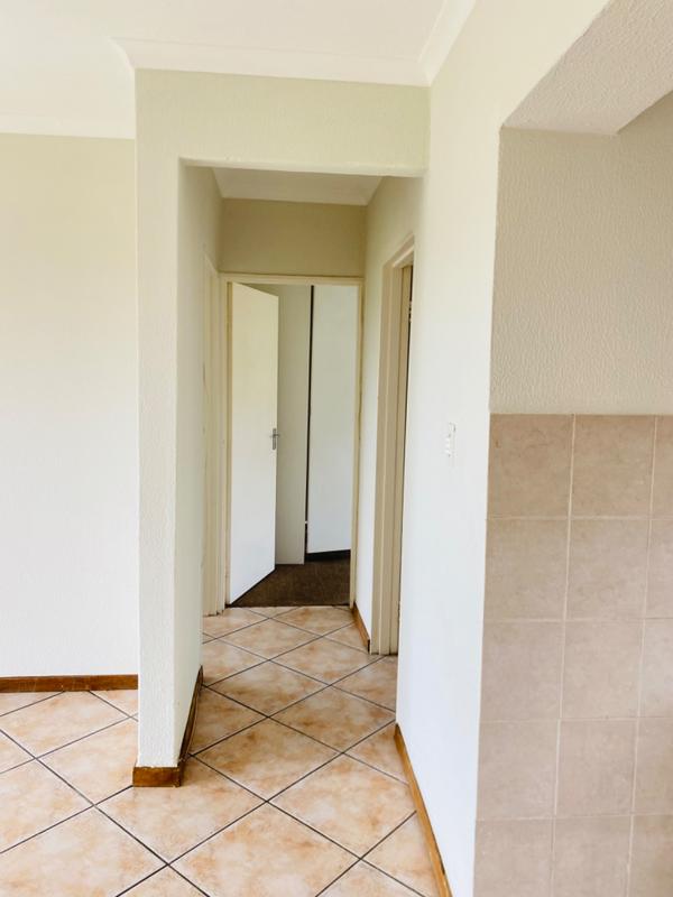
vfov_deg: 67.3
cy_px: 448
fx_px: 674
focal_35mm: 26
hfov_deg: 53.1
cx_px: 336
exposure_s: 1/121
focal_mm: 4.25
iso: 80
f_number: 1.8
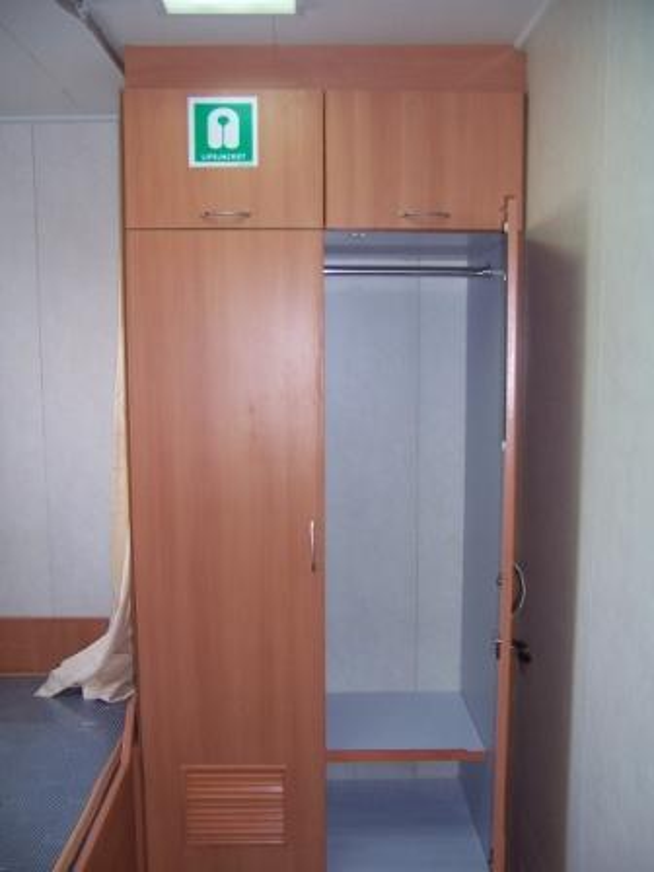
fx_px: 831
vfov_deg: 55.4
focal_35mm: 33
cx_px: 327
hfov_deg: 42.9
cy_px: 436
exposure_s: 1/60
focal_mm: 5.5
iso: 140
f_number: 2.8
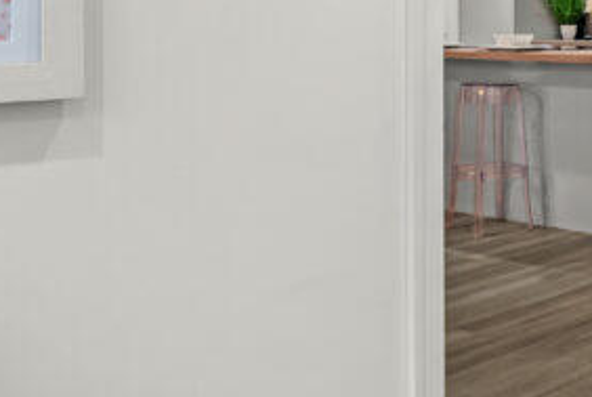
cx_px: 810
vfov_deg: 23.1
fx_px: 955
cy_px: 74
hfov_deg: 27.4
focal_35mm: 58
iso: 250
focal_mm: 16
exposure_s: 1/6
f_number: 9
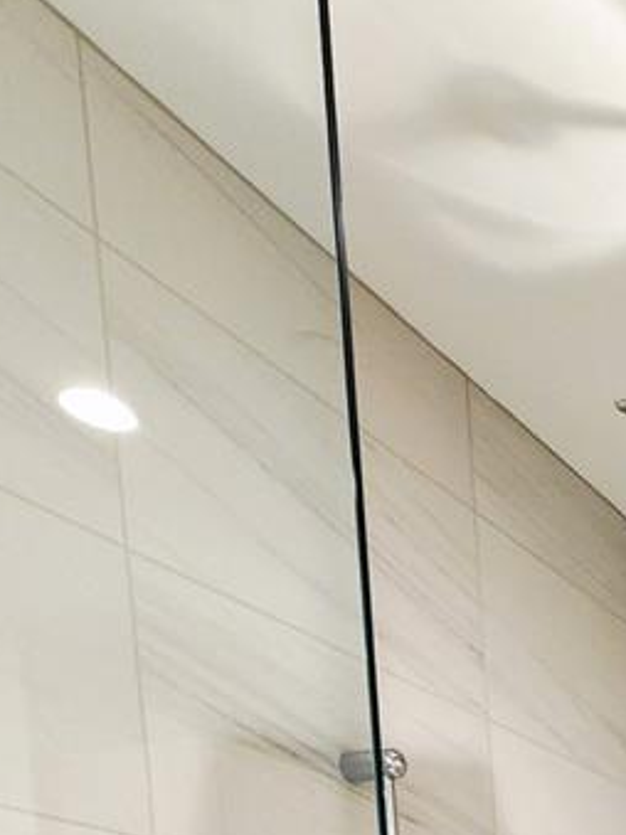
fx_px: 1110
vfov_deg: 27.5
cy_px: 1266
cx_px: 912
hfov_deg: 25.0
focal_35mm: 46
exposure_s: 1/60.2
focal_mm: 2.2
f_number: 2.2
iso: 160
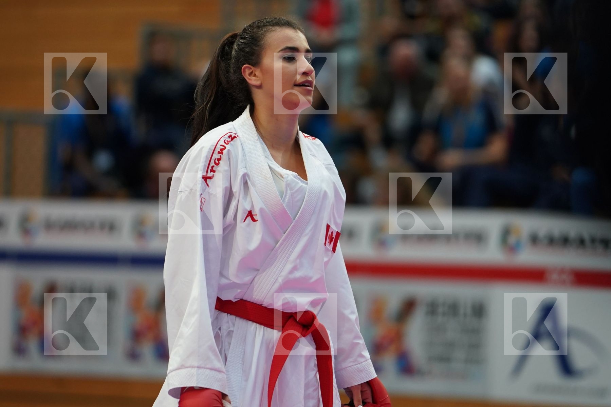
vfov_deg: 4.6
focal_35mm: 300
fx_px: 5091
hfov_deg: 6.9
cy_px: 204
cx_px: 306
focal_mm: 200
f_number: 2.8
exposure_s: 1/1000
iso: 1600
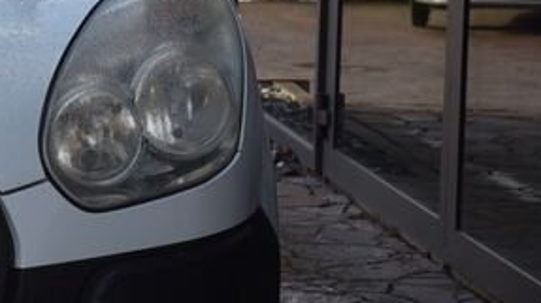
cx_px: -311
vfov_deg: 5.6
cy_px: 88
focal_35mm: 217
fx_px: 3111
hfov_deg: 9.6
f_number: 9
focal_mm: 58
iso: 500
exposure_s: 1/320
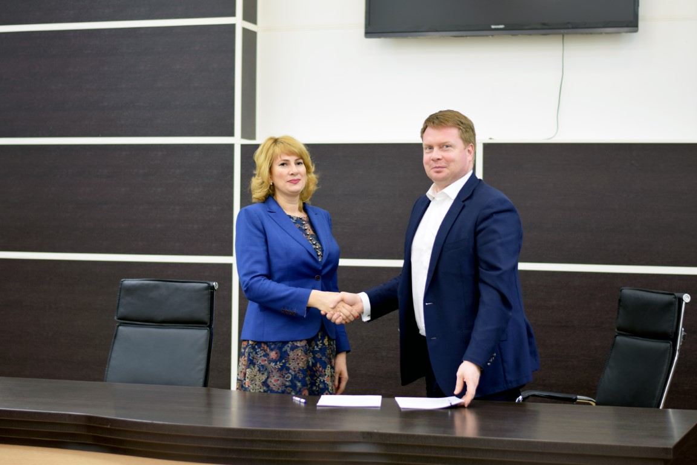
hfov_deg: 27.0
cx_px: 348
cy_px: 232
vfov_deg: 18.2
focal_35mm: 75
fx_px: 1452
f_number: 2
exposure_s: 1/60
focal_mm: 50
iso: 200
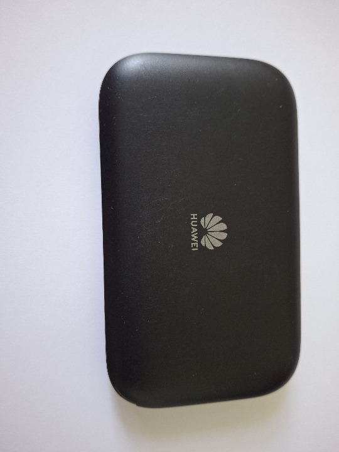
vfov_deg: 69.4
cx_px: 170
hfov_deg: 54.9
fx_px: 326
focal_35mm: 25
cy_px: 226
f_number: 1.8
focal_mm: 4.69
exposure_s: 1/60
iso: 320
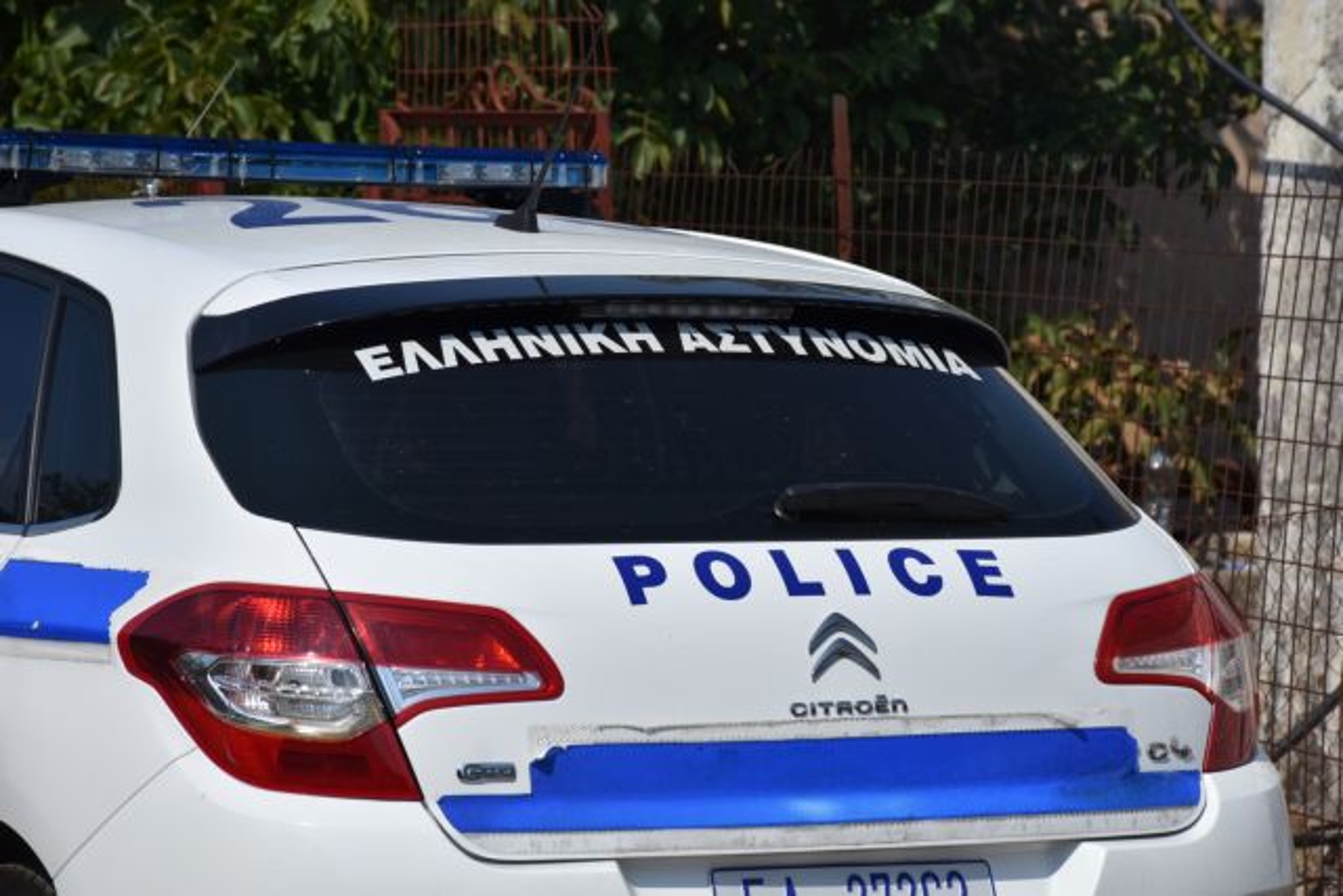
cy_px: 448
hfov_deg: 13.7
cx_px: 672
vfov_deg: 9.2
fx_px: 5597
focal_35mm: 150
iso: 125
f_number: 8
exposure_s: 1/1000
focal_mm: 100
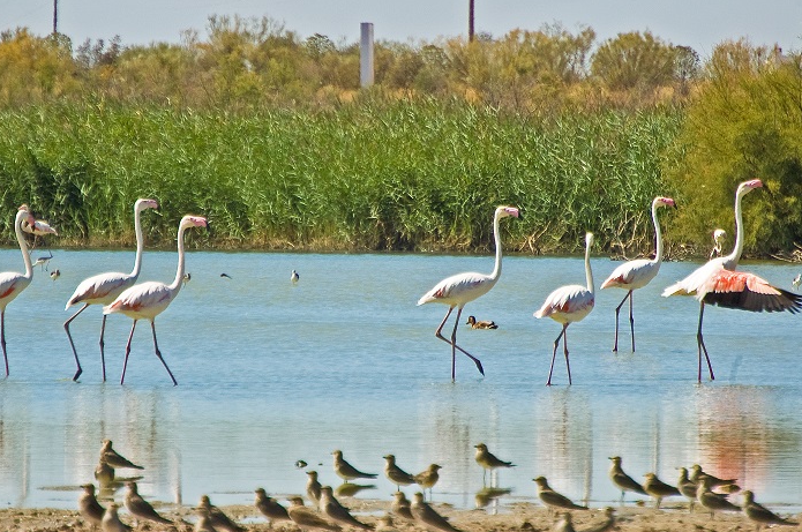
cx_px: 359
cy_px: 302
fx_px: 15369
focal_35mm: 691
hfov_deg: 3.0
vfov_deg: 2.0
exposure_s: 1/250
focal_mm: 400
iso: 200
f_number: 11
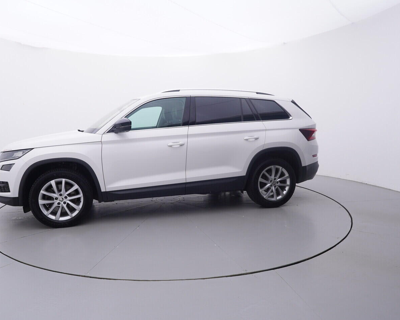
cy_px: 159
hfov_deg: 66.5
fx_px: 303
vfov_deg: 55.7
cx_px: 168
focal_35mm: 26
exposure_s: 1/80
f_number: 5
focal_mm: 15
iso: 200
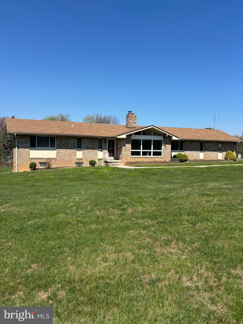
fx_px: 243
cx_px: 122
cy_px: 162
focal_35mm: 26
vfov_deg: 67.3
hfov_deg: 53.1
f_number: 1.6
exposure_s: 1/3205
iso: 50
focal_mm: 5.96
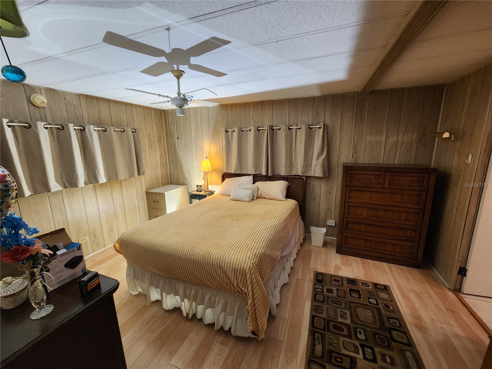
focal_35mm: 13
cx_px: 246
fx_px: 185
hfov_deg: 106.2
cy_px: 184
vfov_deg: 89.9
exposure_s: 1/40
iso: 320
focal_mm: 2.2
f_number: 2.2
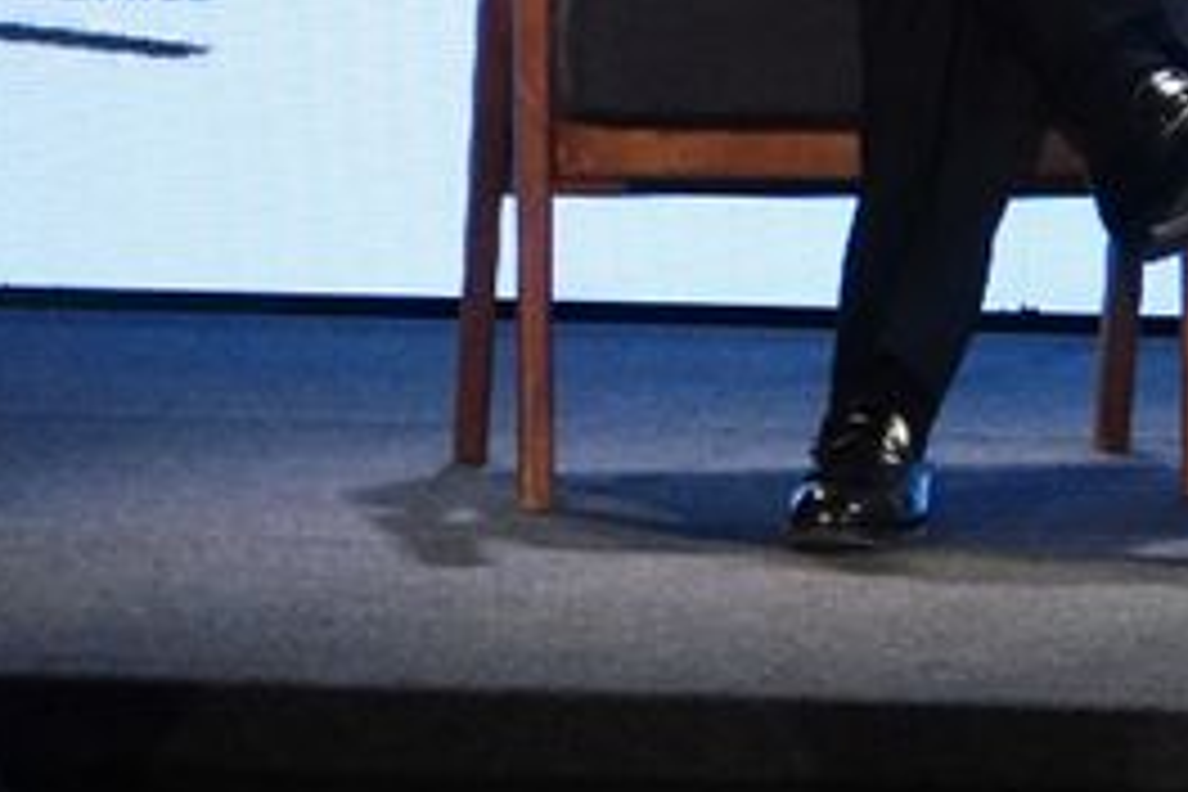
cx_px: 2673
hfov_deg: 5.8
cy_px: -328
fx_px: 11252
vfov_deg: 4.0
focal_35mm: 341
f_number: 5.6
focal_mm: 50
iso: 3200
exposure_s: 1/160
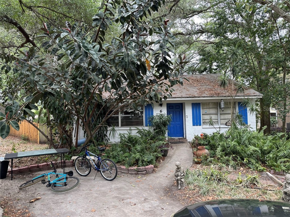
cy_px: 108
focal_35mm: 24
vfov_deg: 56.8
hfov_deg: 71.6
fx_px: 201
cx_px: 145
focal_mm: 6.86
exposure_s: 1/173
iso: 80
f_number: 1.78
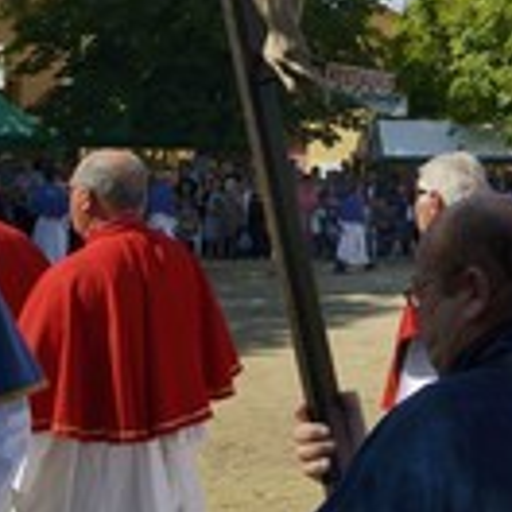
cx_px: 725
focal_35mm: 65
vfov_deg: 26.0
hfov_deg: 22.6
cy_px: 101
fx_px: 1088
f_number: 13
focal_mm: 24
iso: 200
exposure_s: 1/200
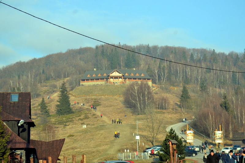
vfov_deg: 16.6
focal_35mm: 82
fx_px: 562
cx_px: 122
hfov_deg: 24.6
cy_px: 82
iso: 100
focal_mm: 55
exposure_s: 1/160
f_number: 8
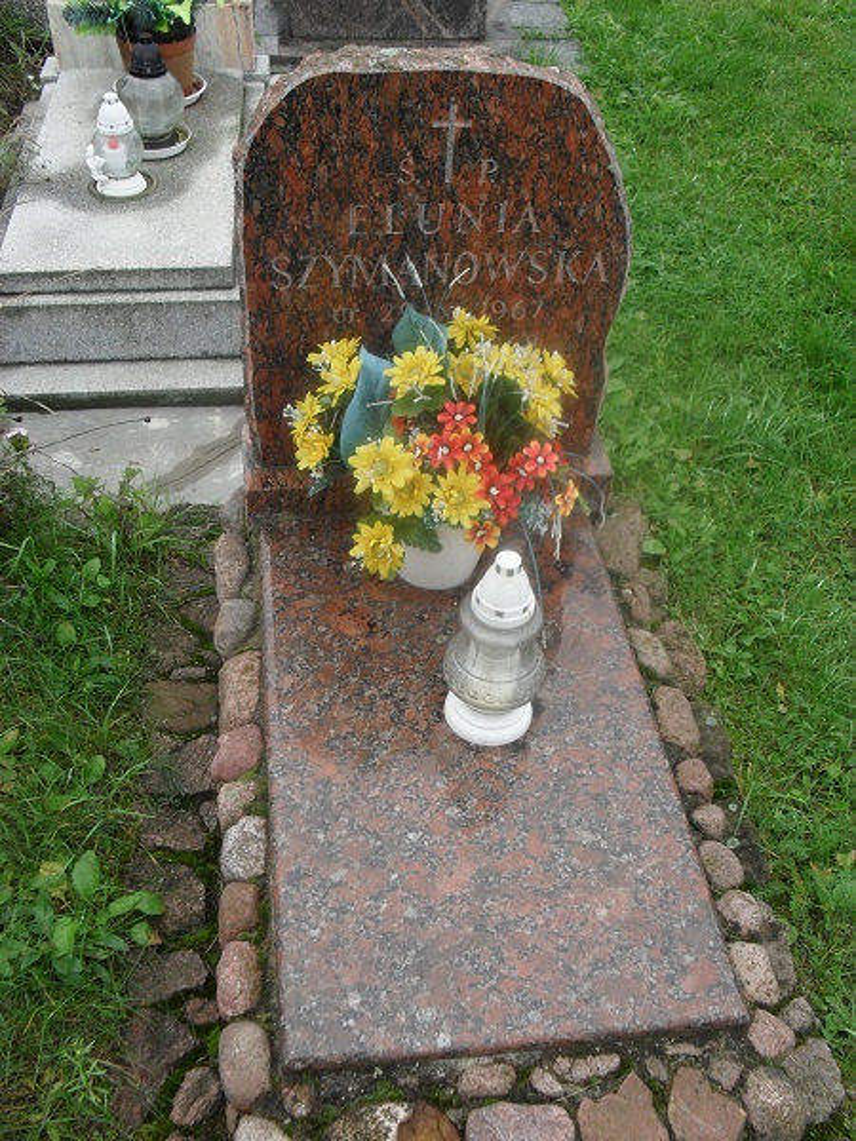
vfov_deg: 52.6
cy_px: 570
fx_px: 1154
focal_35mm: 35
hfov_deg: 40.7
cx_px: 428
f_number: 3.2
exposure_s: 1/180
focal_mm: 6.3
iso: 100
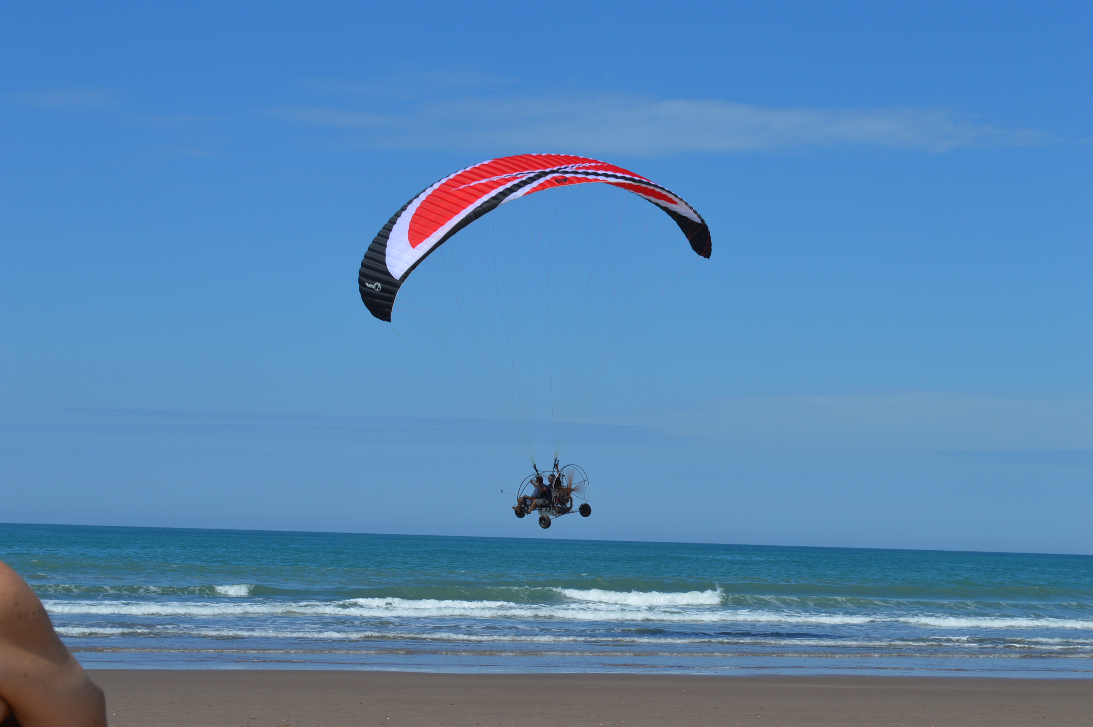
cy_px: 364
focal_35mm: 82
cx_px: 546
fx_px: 2503
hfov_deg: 24.6
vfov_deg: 16.5
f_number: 10
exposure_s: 1/400
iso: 100
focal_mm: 55
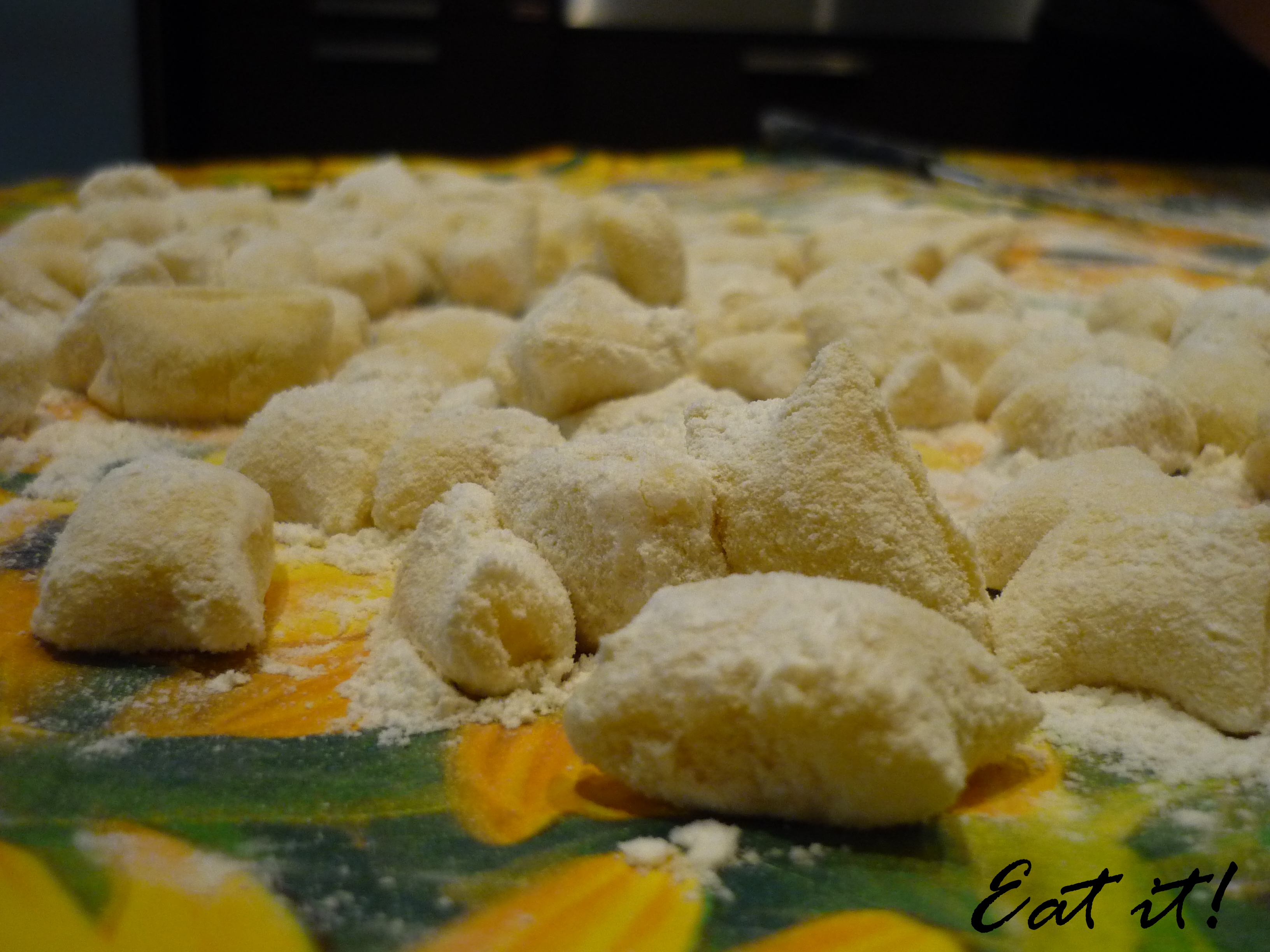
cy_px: 476
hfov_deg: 49.0
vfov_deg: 37.7
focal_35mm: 38
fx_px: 1394
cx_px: 635
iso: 320
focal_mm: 6.3
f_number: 2.9
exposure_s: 1/30
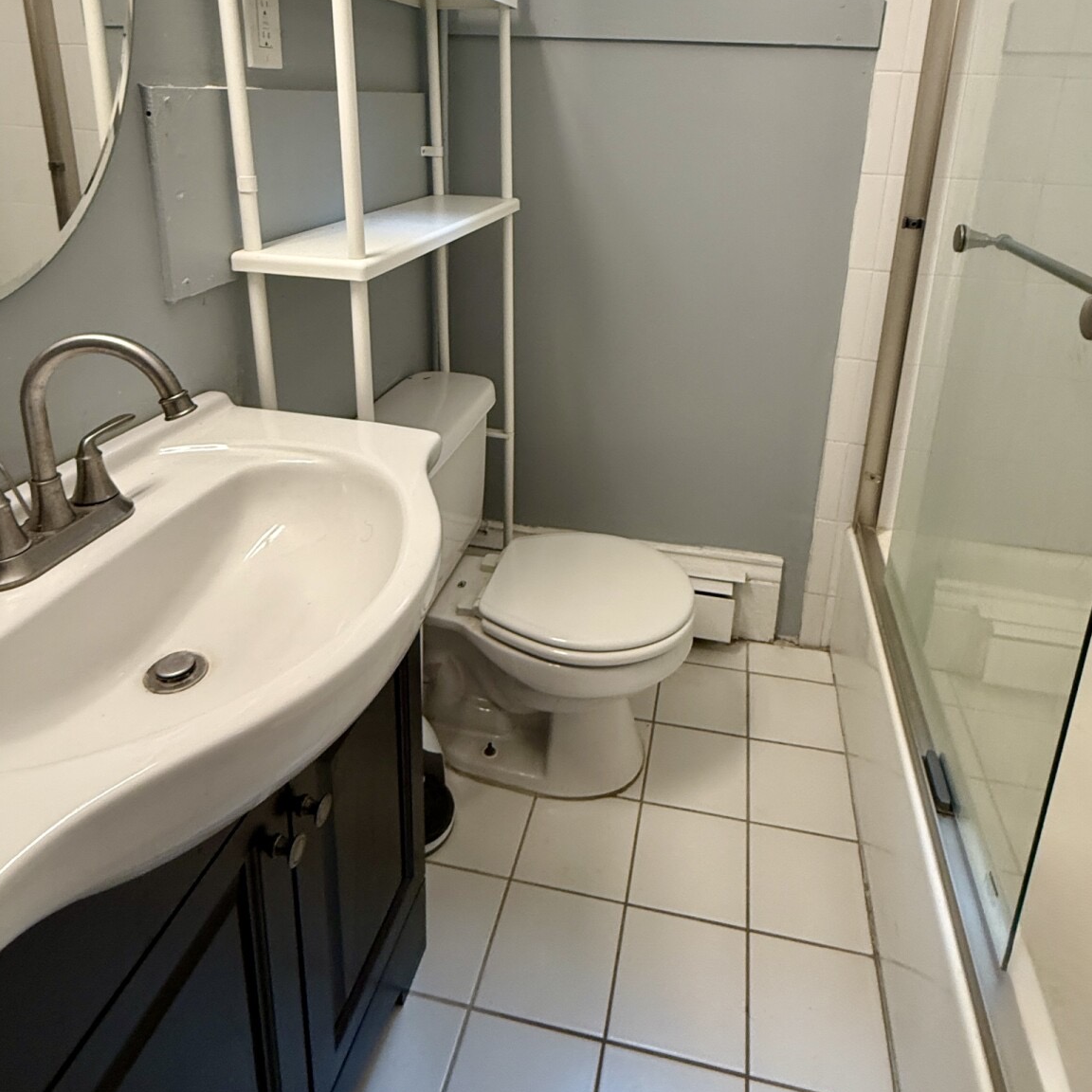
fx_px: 785
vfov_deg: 66.9
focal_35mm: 22
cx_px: 592
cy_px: 329
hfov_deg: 69.5
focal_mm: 2.22
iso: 200
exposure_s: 1/60
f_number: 2.2
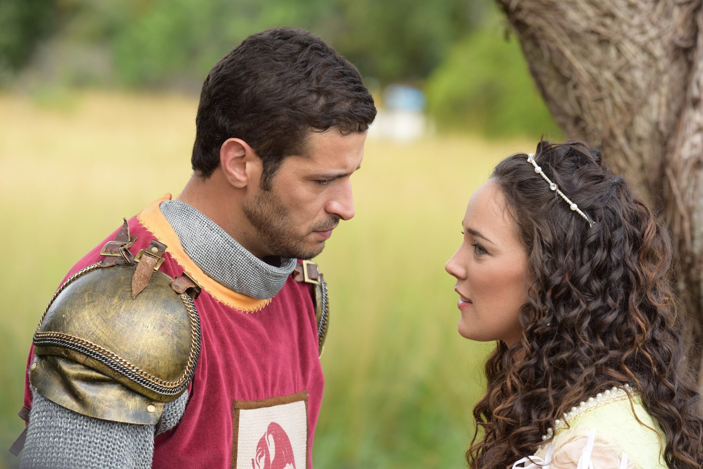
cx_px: 352
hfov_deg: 13.7
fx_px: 2929
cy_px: 234
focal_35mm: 150
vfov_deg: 9.1
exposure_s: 1/400
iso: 400
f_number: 5
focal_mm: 150
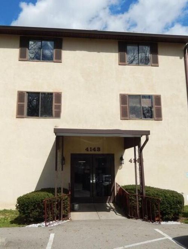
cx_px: 94
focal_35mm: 25
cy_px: 124
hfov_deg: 55.0
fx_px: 181
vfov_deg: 69.3
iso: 125
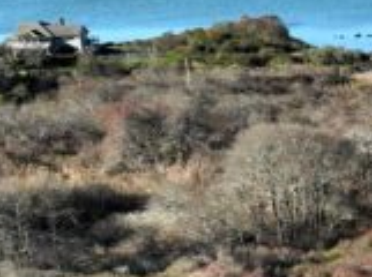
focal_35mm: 153
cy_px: 301
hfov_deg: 10.0
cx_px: 1091
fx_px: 1641
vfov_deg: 9.6
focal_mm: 12.29
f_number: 2.8
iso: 140
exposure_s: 1/1000
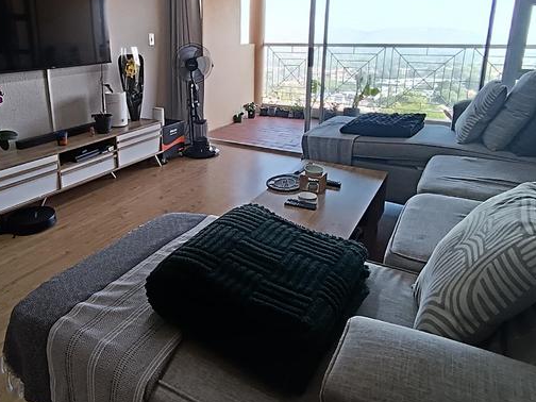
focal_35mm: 27
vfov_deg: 50.4
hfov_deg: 64.5
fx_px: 418
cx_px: 206
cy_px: 132
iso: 269
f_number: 2.2
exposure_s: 1/100
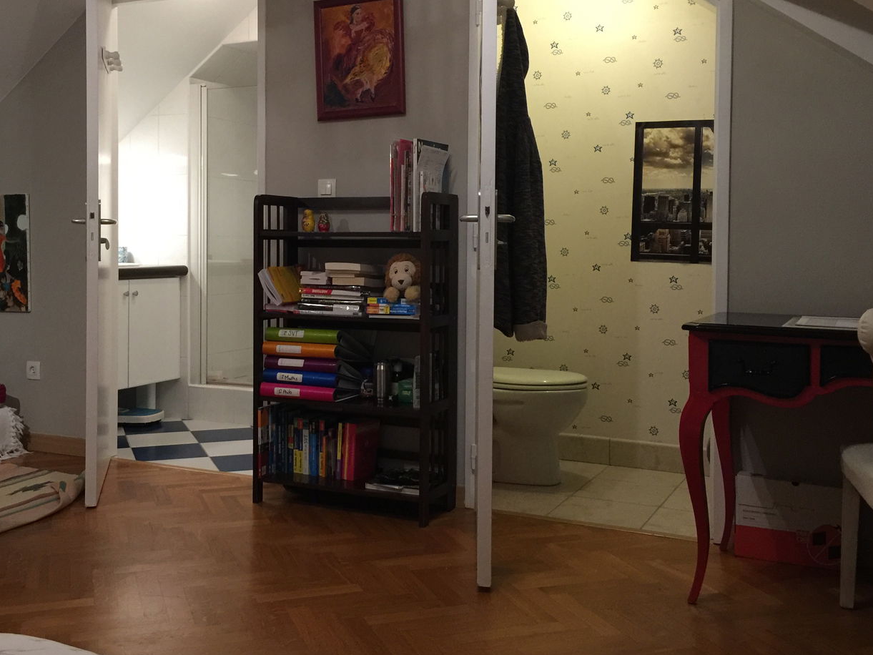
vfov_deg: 37.6
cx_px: 400
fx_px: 958
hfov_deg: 48.9
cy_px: 268
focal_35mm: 38
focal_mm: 4.15
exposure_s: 1/17
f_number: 2.2
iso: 160
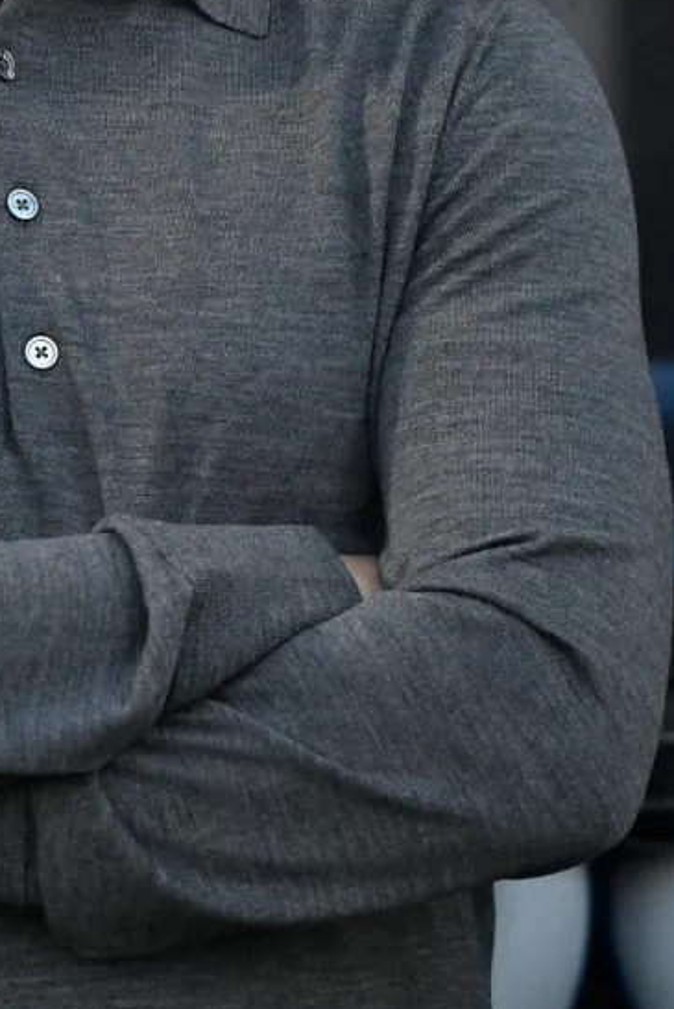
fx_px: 14032
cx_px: 41
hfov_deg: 2.8
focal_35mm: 500
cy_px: 35
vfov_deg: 4.1
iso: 1600
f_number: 5
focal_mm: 240
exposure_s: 1/500
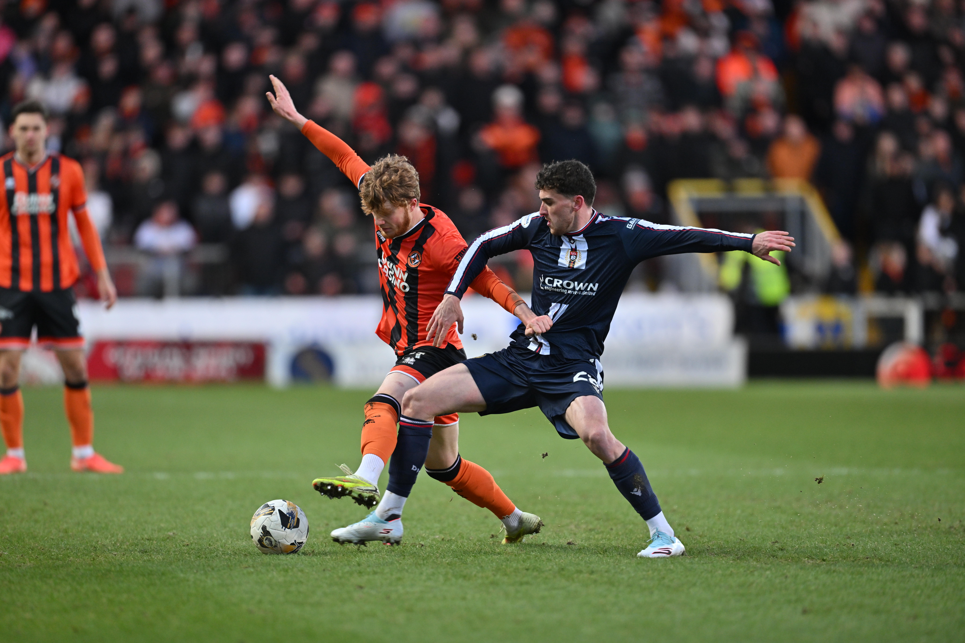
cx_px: 482
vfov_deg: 3.4
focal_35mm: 400
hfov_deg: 5.2
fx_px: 10721
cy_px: 322
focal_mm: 400
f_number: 2.8
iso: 900
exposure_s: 1/1000
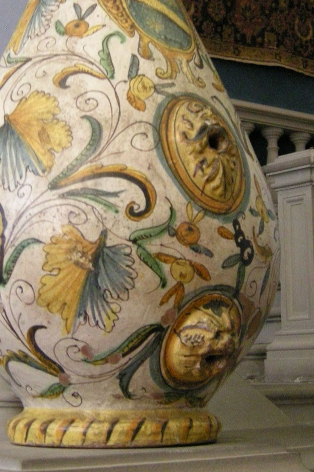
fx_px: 1073
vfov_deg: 24.6
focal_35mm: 82
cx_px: 141
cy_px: 154
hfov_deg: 16.6
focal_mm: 7.5
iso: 400
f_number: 2.7
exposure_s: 1/11.5
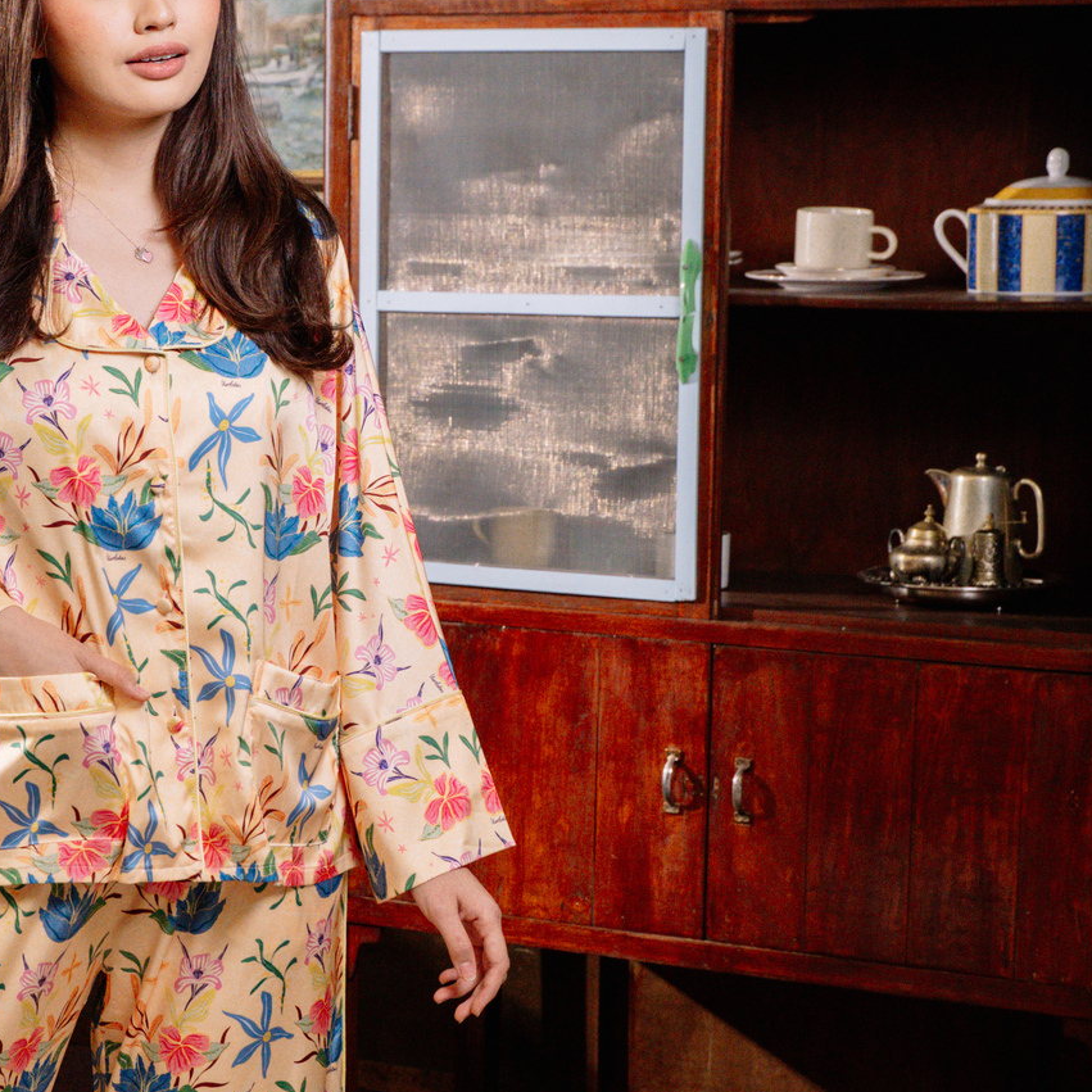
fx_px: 3676
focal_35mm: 103
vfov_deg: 16.9
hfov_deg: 16.7
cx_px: 150
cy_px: 701
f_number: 5
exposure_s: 1/125
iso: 2000
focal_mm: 43
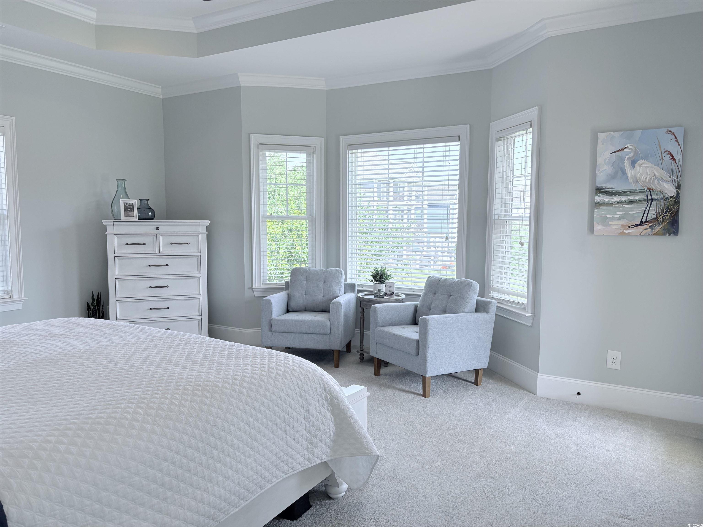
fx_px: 528
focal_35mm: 26
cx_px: 352
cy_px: 264
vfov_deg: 53.1
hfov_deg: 67.3
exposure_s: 1/229
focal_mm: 5.96
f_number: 1.6
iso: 80
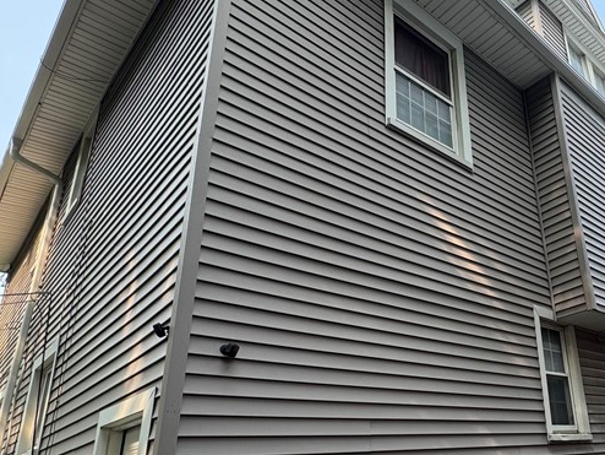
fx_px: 507
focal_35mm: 29
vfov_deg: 47.9
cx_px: 475
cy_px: 281
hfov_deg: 57.5
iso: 40
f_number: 2.2
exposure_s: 1/204
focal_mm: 2.22
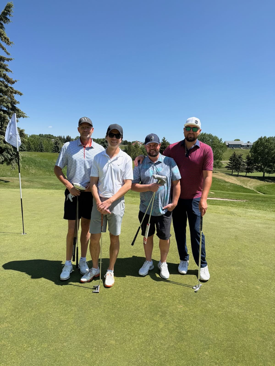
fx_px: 254
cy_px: 183
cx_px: 138
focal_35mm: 24
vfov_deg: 71.6
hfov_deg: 56.8
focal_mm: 6.76
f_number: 1.78
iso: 80
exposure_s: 1/4975
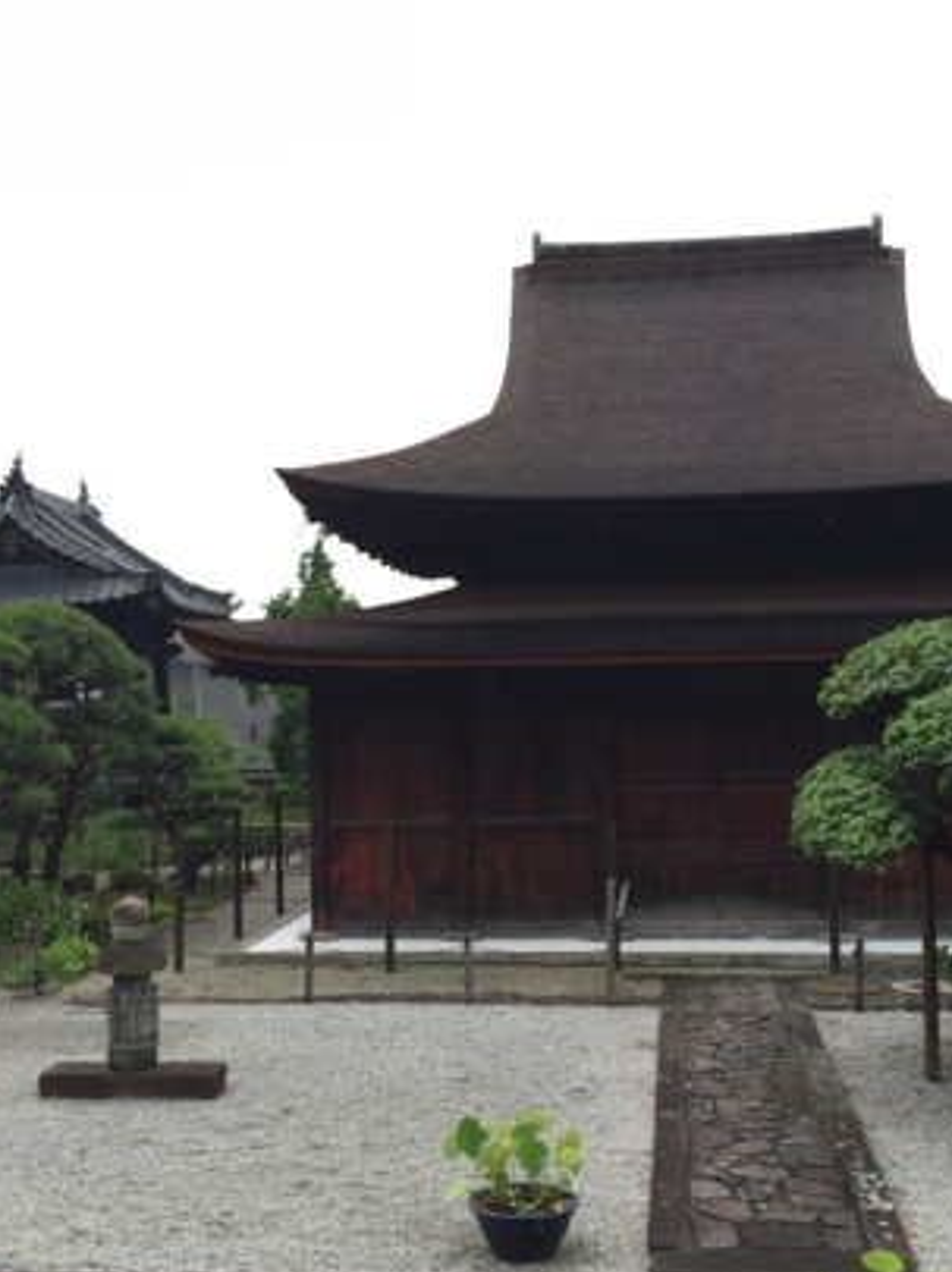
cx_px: 503
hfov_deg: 33.5
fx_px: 1579
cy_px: 697
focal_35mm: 43
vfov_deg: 43.8
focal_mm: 4.15
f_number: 2.2
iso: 32
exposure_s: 1/246
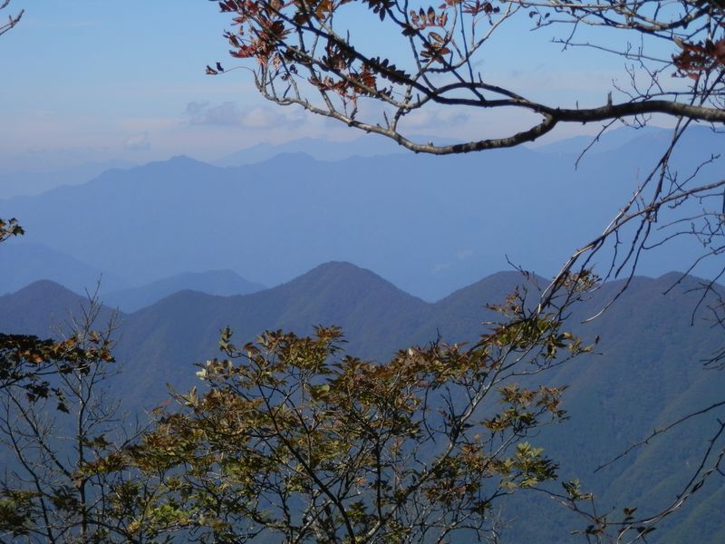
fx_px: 2220
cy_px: 272
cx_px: 362
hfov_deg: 18.5
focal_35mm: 106
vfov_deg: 14.0
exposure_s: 1/640
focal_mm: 19
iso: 80
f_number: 5
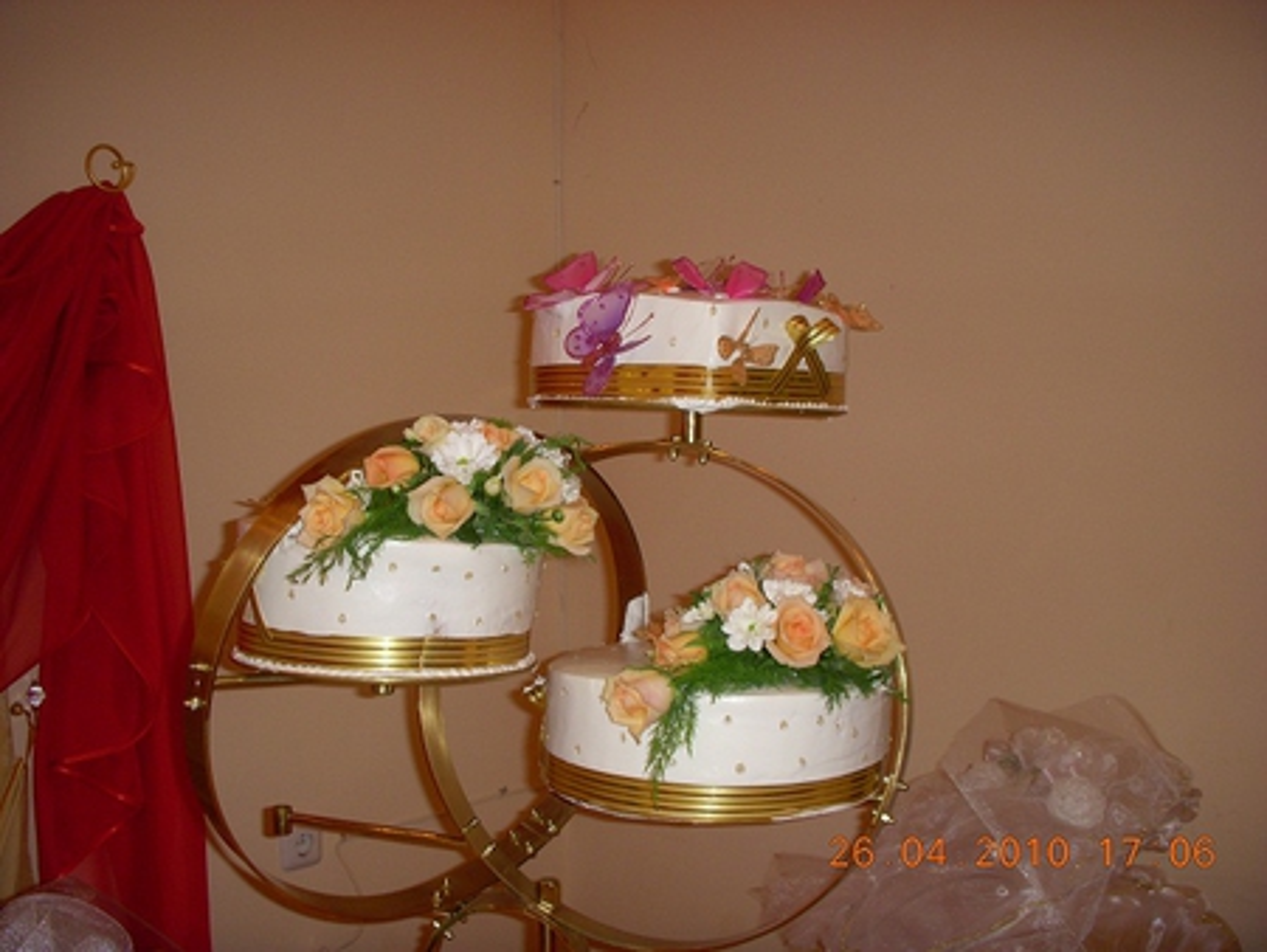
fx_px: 1392
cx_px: 634
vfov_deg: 37.8
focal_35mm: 38
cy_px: 476
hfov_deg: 49.0
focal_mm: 6.3
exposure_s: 1/30
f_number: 3.3
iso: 100
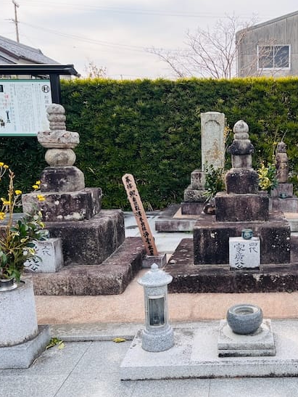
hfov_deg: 36.2
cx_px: 247
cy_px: 216
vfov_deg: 48.9
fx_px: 436
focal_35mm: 38
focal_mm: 5.7
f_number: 1.5
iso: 50
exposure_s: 1/840
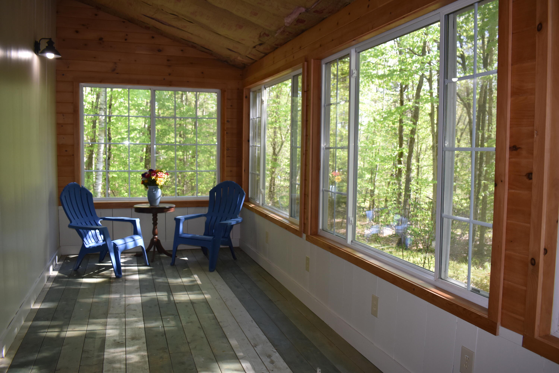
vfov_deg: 43.6
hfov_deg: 61.9
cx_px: 280
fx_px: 466
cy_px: 186
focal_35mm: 30
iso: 450
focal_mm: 20
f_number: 5
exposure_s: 1/200
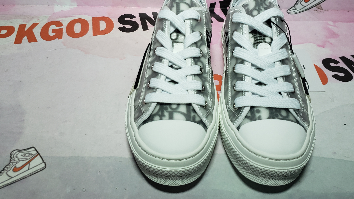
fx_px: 319
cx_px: 184
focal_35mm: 34
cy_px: 61
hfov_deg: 58.0
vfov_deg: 34.2
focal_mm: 4.3
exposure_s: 1/604
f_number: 1.5
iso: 50
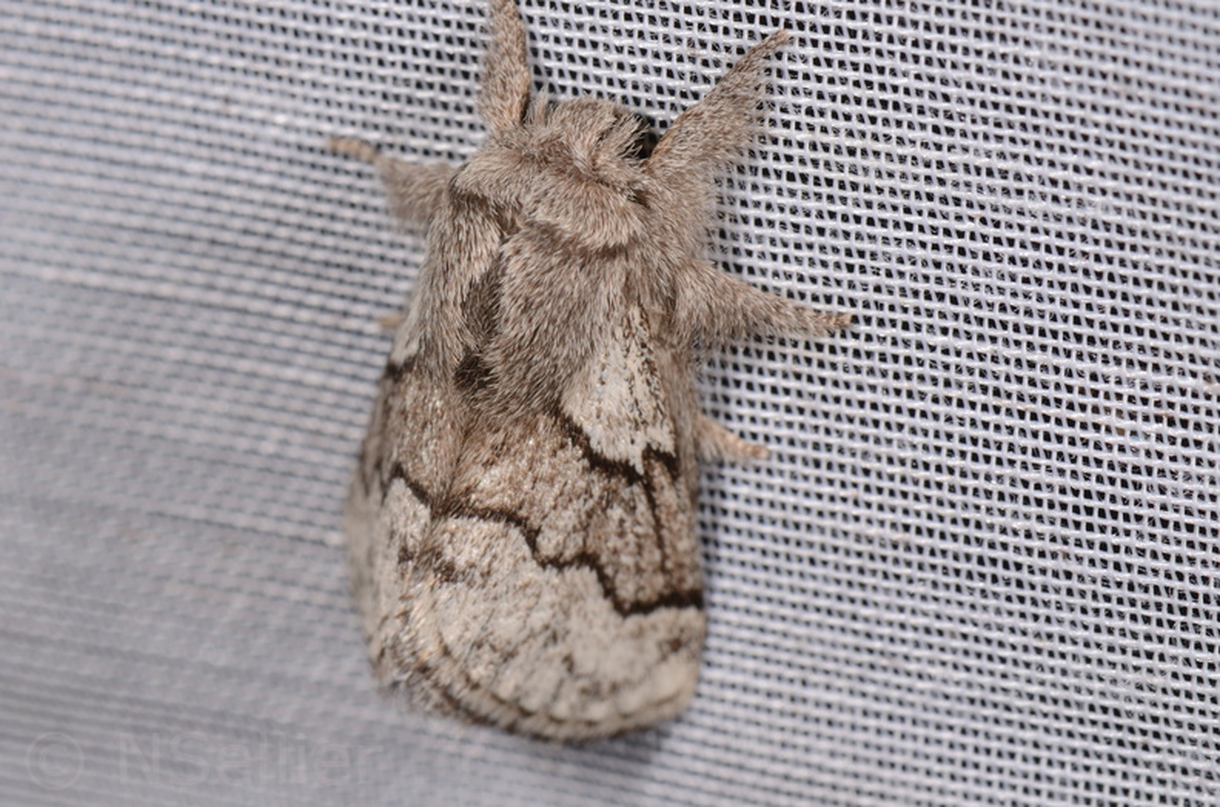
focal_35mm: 128
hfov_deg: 16.1
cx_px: 610
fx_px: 4310
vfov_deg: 10.7
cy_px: 404
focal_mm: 85
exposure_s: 1/60
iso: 100
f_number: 25
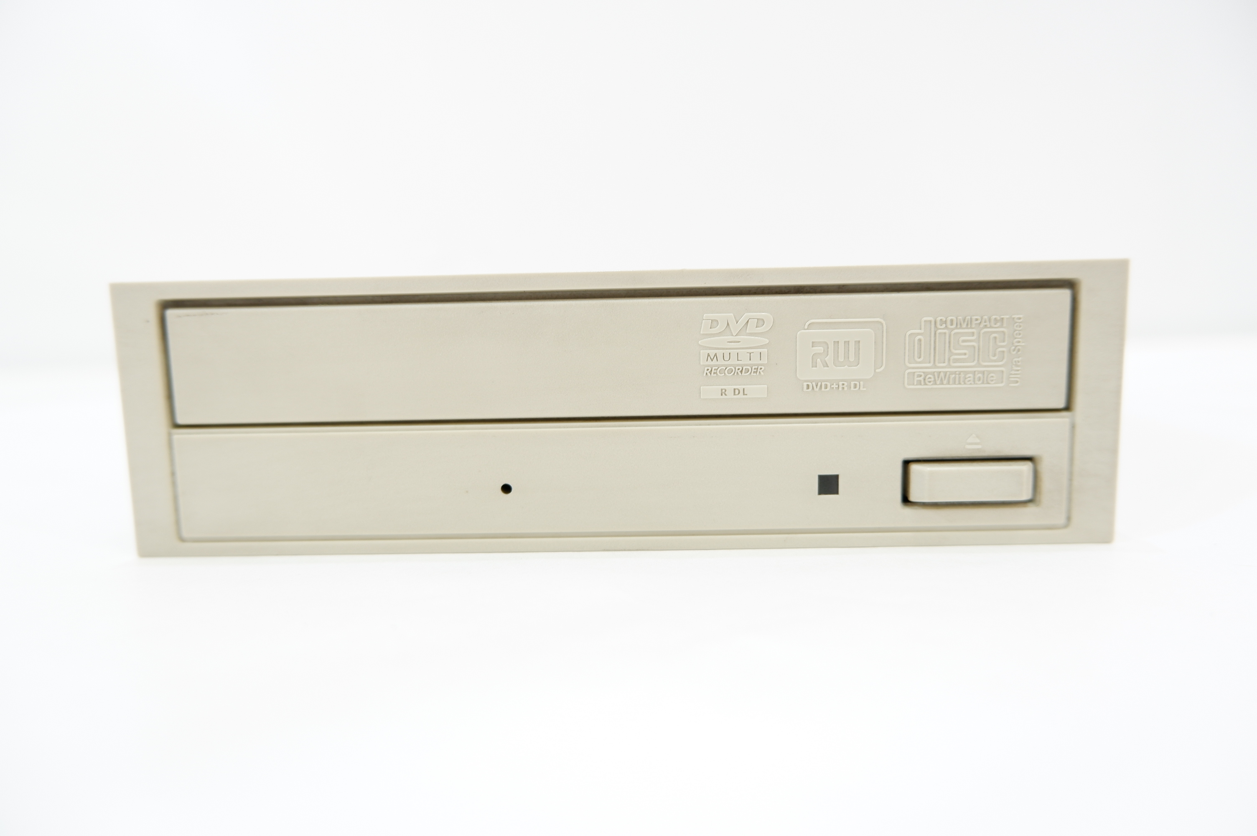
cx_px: 628
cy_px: 418
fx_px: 802
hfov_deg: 76.1
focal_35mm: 23
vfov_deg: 55.0
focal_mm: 15.2
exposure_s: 1/58
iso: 200
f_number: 3.5
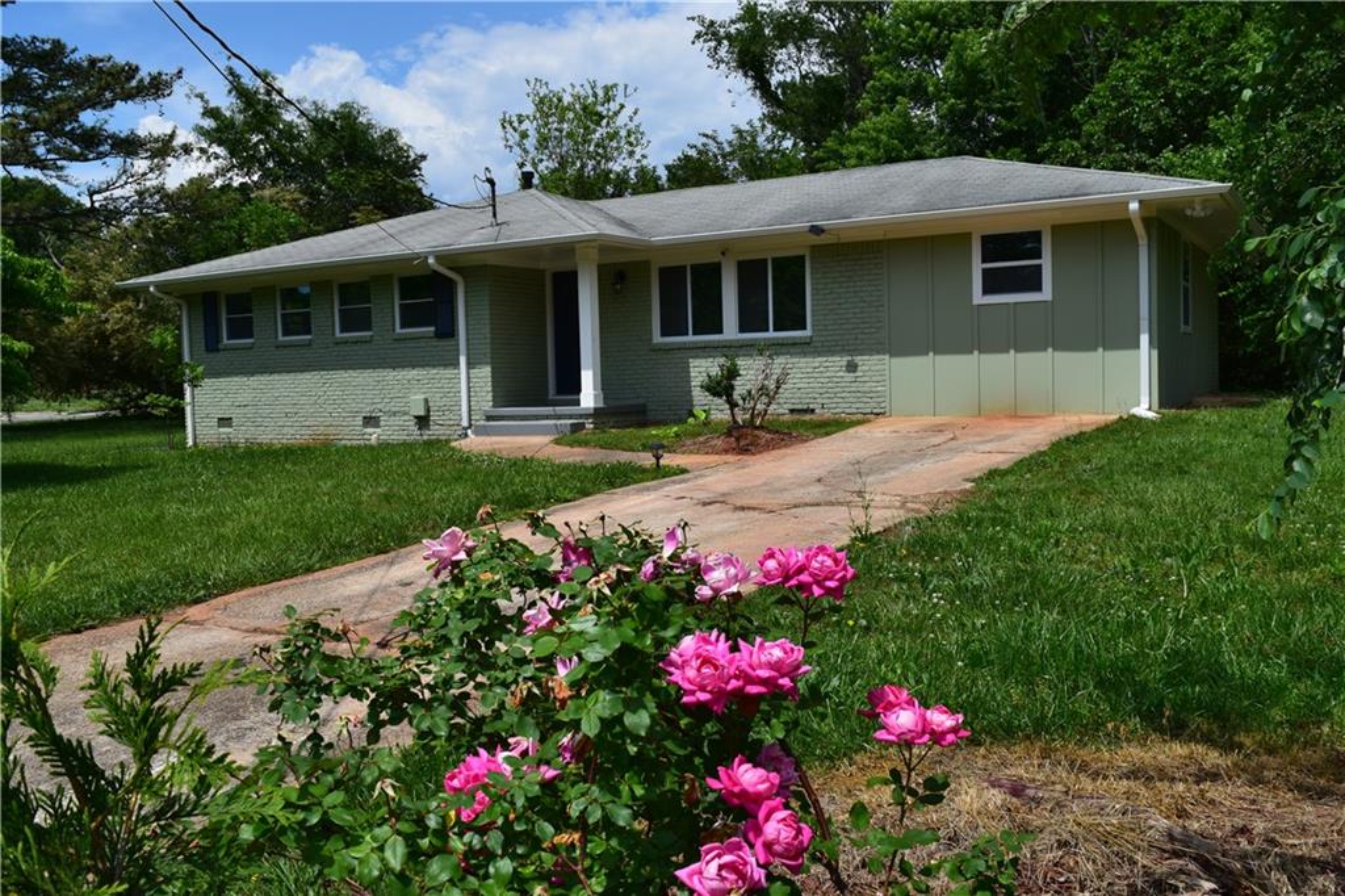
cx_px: 672
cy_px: 448
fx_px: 1176
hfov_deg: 59.5
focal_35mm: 32
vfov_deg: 41.7
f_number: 11
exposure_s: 1/500
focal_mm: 21
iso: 280
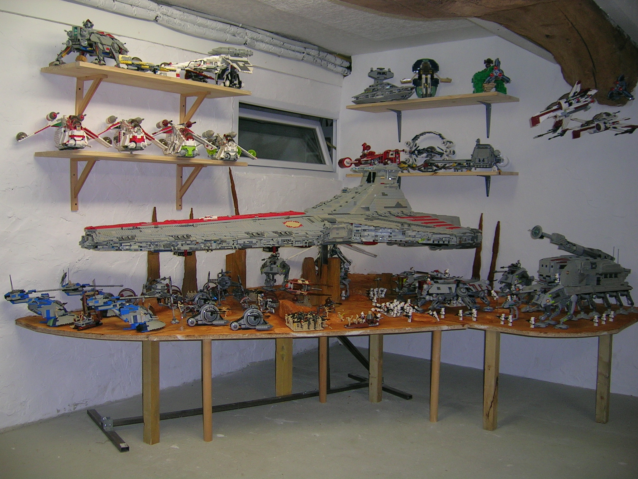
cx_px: 319
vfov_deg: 40.7
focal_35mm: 35
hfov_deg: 52.6
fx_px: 645
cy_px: 240
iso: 62
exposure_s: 1/60.1
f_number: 2.8
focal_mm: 5.4
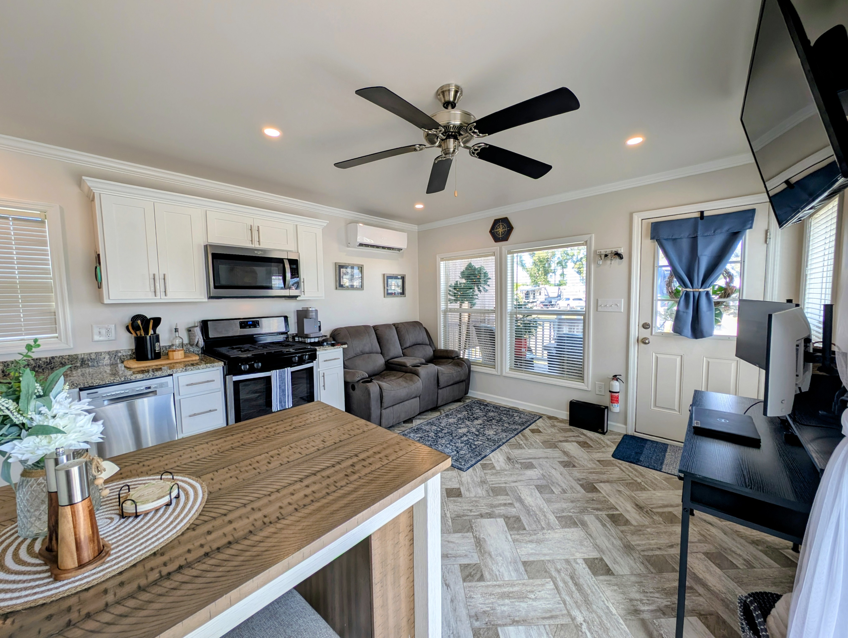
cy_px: 319
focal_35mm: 12
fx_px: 294
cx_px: 424
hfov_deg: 110.5
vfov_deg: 94.6
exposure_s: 1/188
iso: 39
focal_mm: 2.23
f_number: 1.95
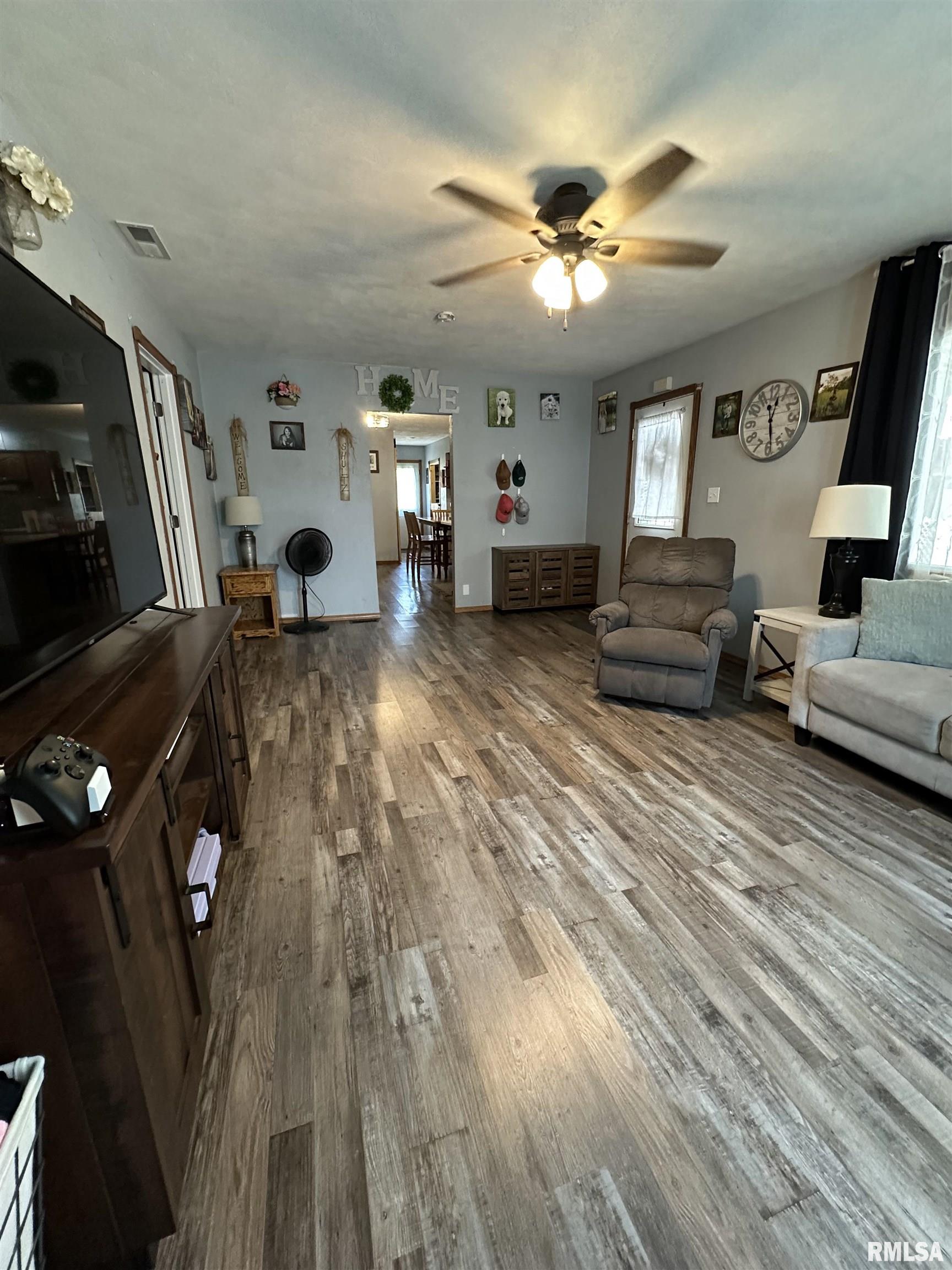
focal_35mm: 14
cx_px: 476
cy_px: 635
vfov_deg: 102.1
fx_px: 513
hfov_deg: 85.7
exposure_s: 1/60
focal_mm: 2.22
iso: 500
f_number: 2.2
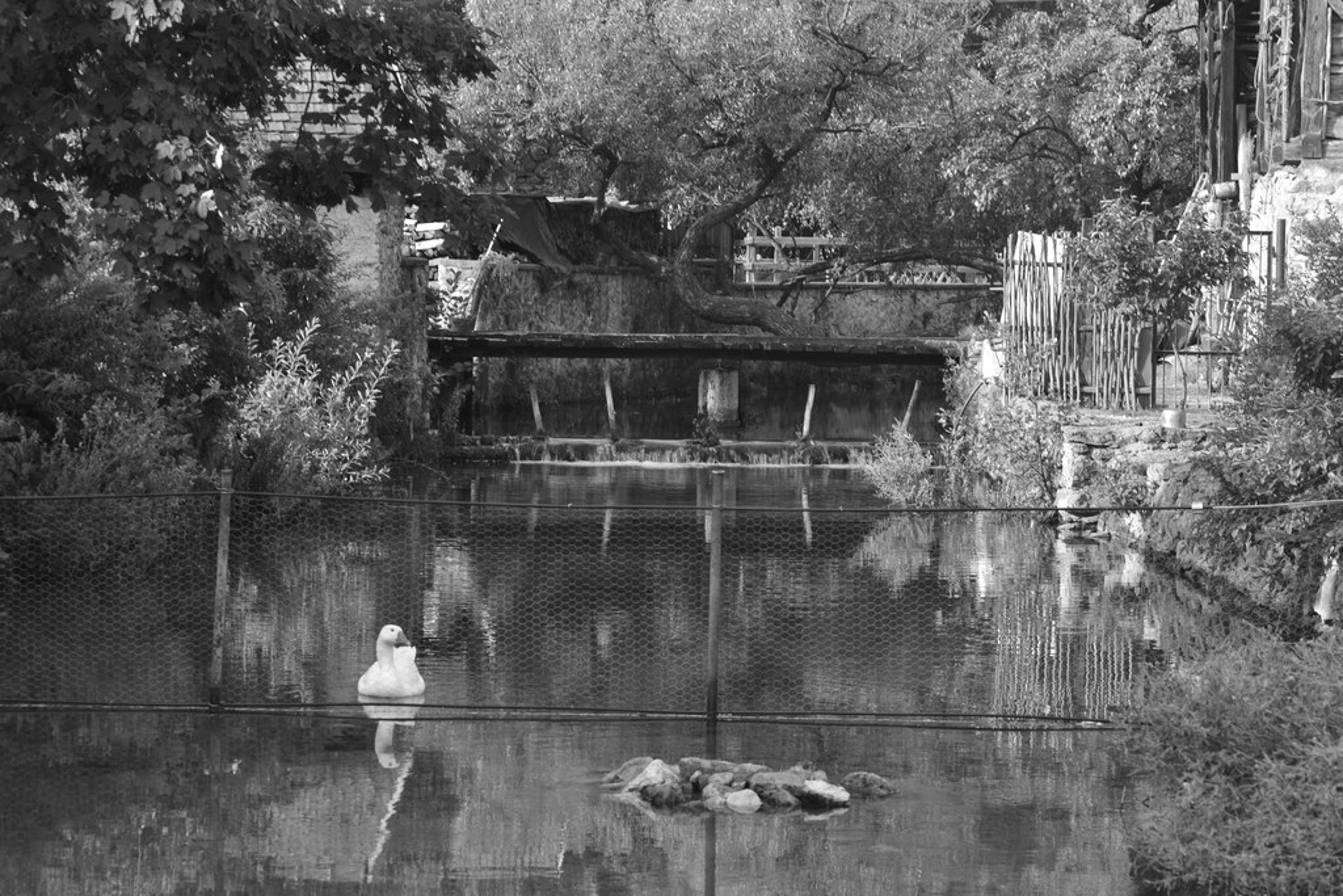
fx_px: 3917
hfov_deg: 19.5
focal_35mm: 105
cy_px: 448
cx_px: 672
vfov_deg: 13.0
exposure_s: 1/100
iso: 200
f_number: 8
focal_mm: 70
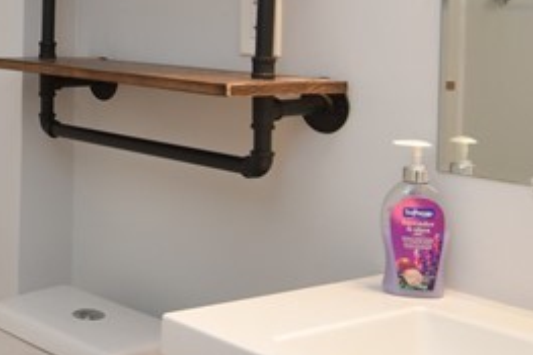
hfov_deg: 29.1
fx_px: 917
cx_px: -61
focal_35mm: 62
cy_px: 4
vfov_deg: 21.2
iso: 250
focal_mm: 10
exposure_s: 1/30
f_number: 4
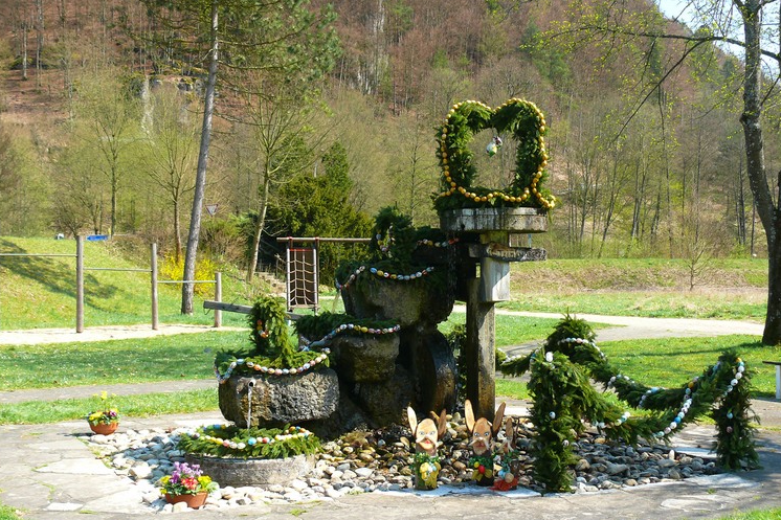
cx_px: 389
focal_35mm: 46
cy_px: 261
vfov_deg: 29.2
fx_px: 998
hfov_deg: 42.8
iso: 100
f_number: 3.6
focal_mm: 9.3
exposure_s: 1/100
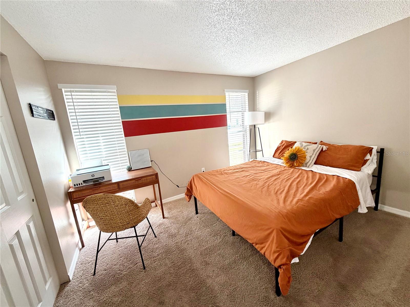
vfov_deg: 85.7
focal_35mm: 14
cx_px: 205
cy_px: 154
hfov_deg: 102.1
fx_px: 166
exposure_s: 1/121
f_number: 2.2
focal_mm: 2.22
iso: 100
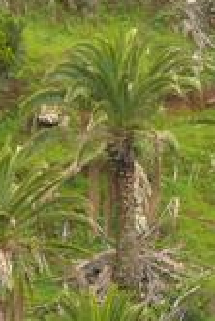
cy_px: 4
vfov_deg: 3.6
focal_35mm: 569
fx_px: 5086
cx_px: 14
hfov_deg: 2.4
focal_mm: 25.6
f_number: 3.6
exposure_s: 1/60
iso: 100
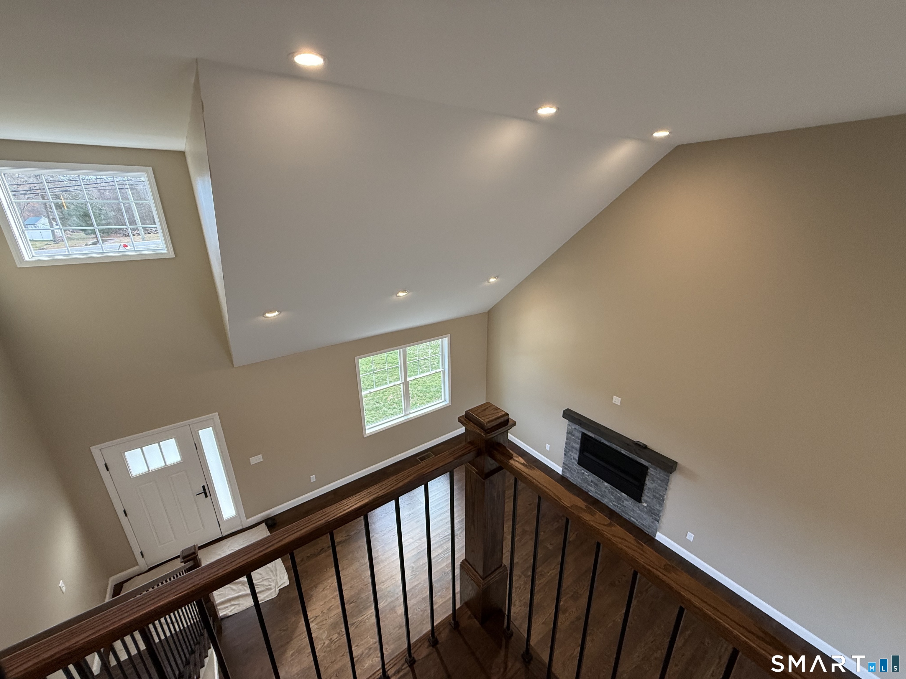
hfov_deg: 102.1
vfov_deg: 85.7
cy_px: 340
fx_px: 366
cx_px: 453
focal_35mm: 14
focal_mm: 2.22
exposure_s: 1/120
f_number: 2.2
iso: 200
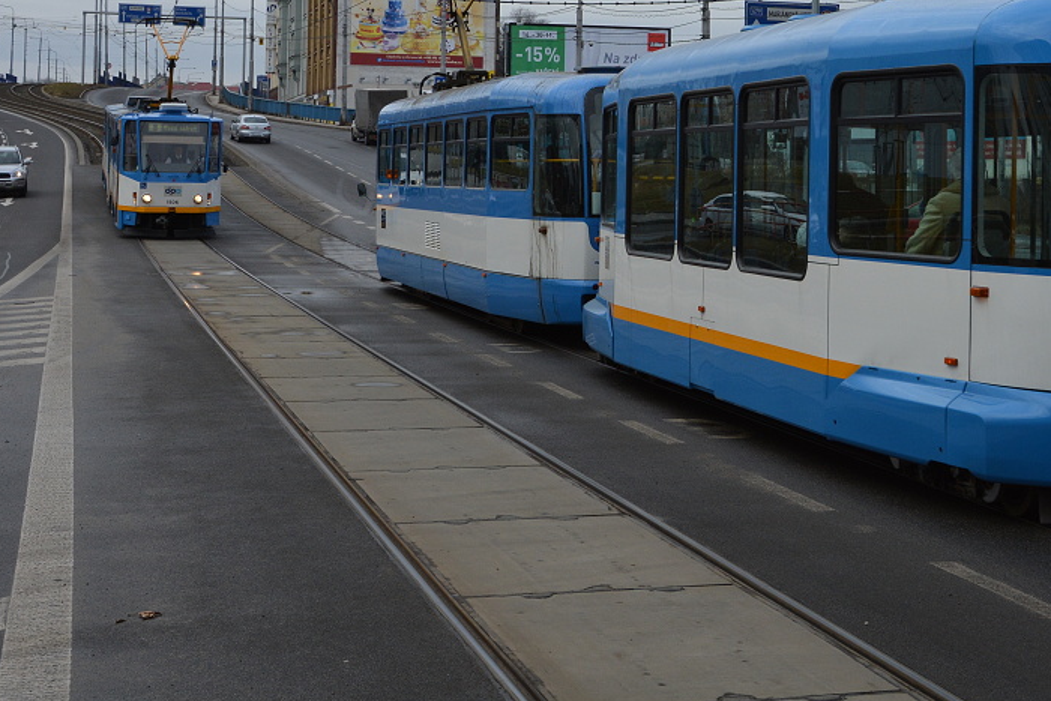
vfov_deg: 18.7
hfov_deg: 27.8
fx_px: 2102
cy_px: 105
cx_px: 728
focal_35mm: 72
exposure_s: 1/500
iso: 400
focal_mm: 28
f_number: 9
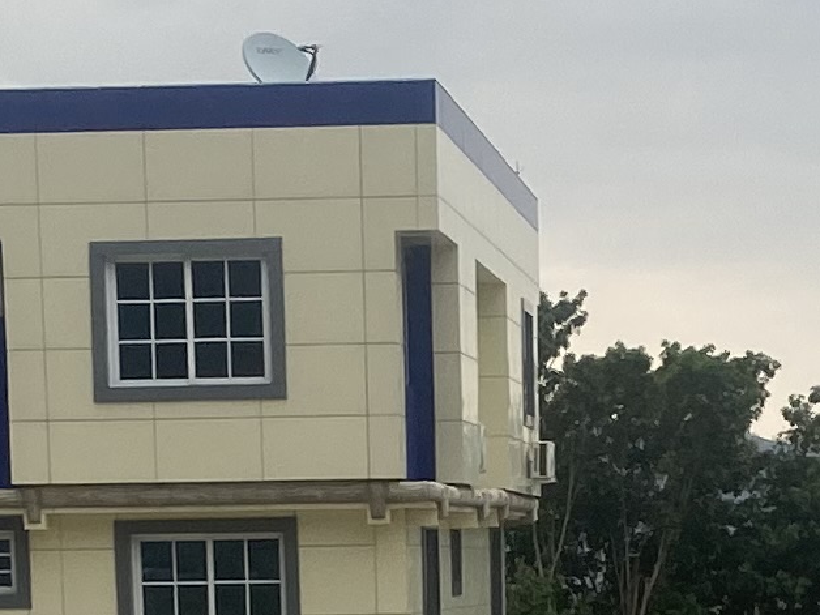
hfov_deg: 11.8
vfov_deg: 8.5
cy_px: 1136
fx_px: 3956
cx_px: 535
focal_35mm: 167
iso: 32
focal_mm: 4.25
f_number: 1.8
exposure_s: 1/651
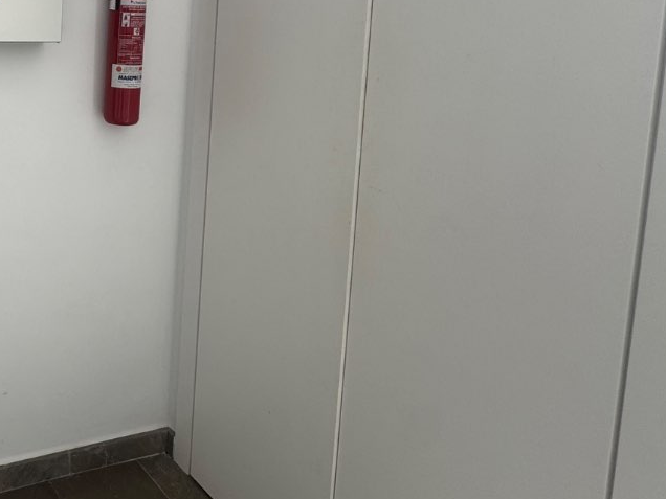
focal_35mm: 33
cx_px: -8
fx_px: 635
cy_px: 57
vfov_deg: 40.0
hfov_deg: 46.0
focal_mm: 2.22
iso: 40
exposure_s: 1/120
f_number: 2.2
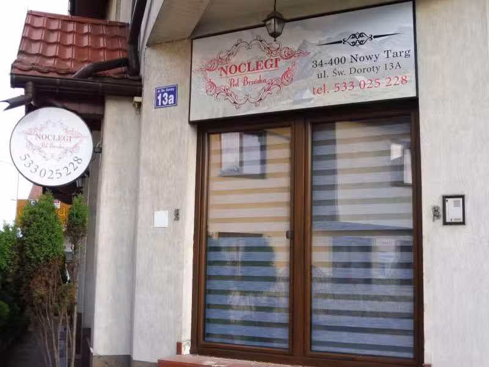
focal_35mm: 41
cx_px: 244
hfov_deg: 45.8
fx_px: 579
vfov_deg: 35.1
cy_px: 184
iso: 125
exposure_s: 1/60
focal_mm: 7.4
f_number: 3.9
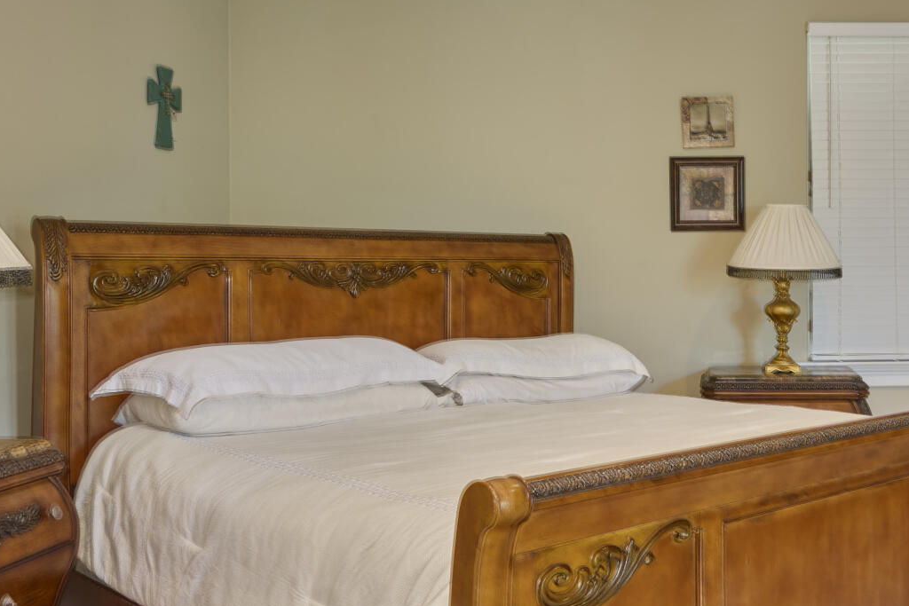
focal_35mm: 41
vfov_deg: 32.6
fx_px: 1035
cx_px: 726
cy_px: 269
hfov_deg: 45.1
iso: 800
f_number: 8
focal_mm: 14
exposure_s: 1/10
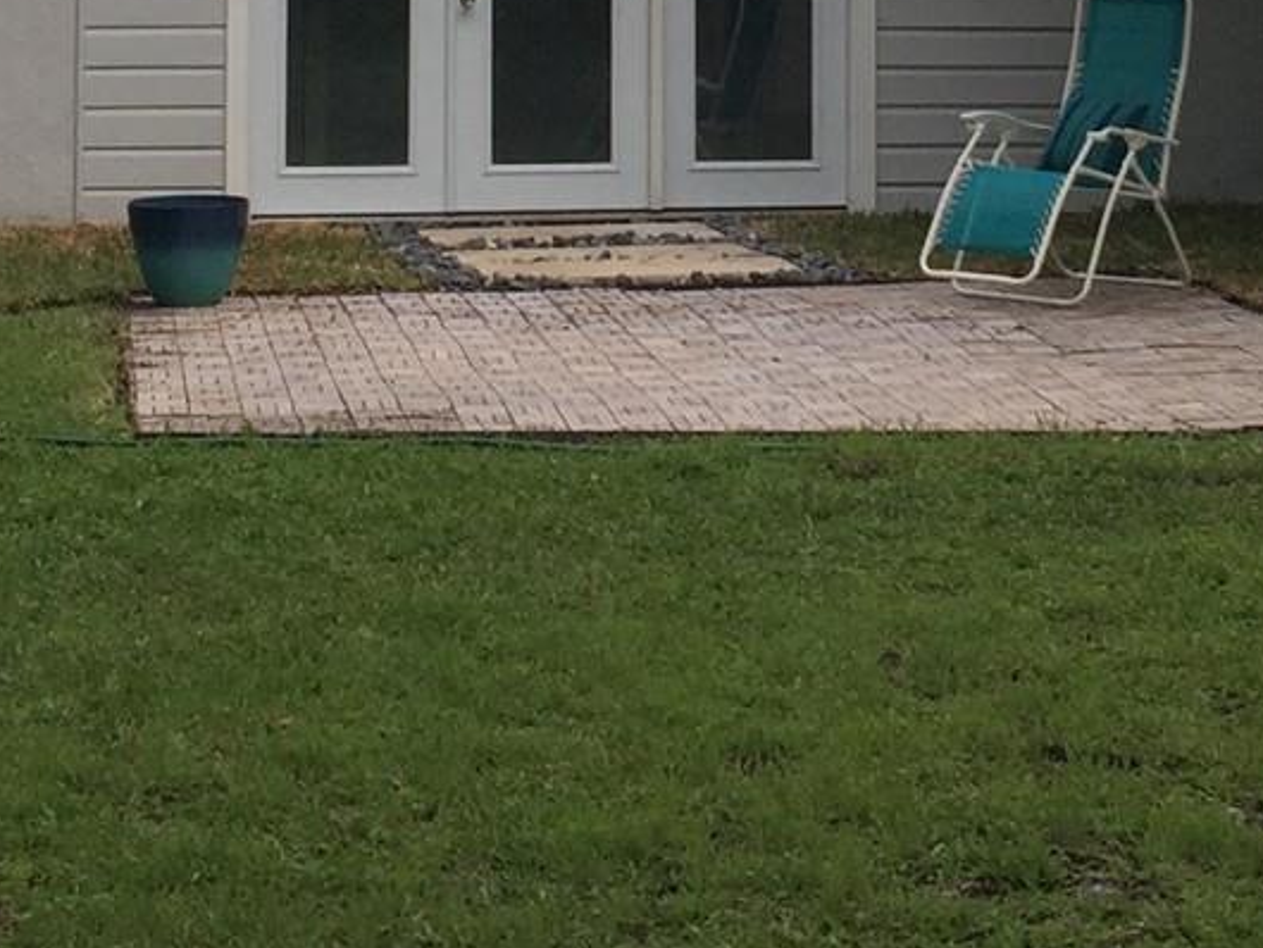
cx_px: 763
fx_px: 4088
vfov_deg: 12.8
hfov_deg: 17.5
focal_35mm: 112
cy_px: -264
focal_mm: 4.15
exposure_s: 1/289
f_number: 2.2
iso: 32
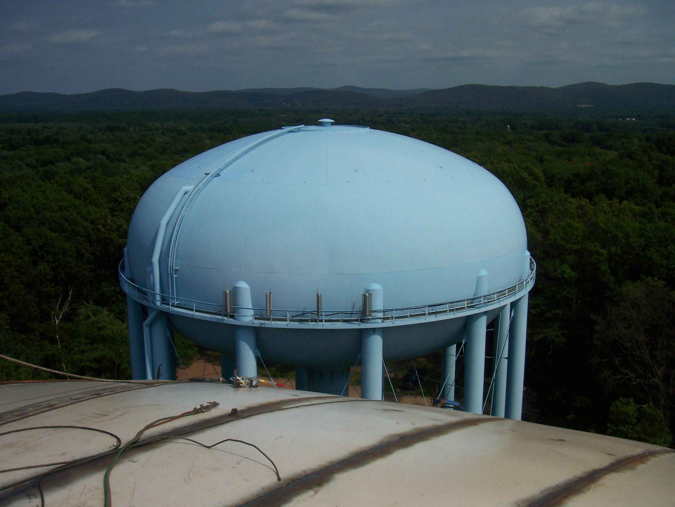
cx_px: 338
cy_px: 254
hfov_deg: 48.9
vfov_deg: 37.8
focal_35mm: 38
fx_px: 741
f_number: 7.1
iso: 80
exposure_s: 1/1000
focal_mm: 6.3
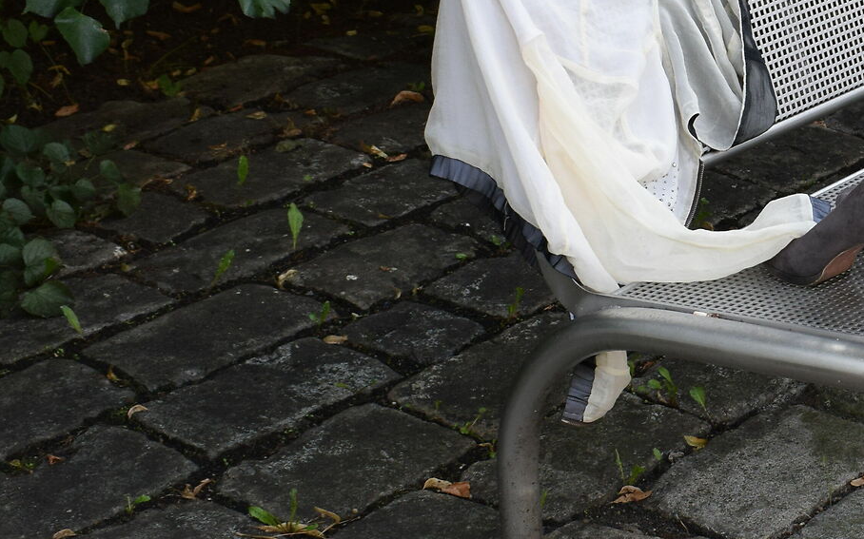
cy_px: 334
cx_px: 927
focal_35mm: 97
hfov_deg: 20.5
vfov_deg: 13.5
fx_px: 2283
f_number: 7.1
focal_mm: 24
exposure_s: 1/200
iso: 400
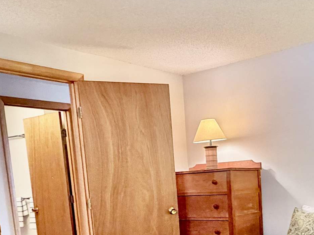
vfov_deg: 29.4
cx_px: 228
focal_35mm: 46
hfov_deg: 40.3
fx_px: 417
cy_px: 237
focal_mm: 2.22
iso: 400
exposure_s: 1/60
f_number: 2.2
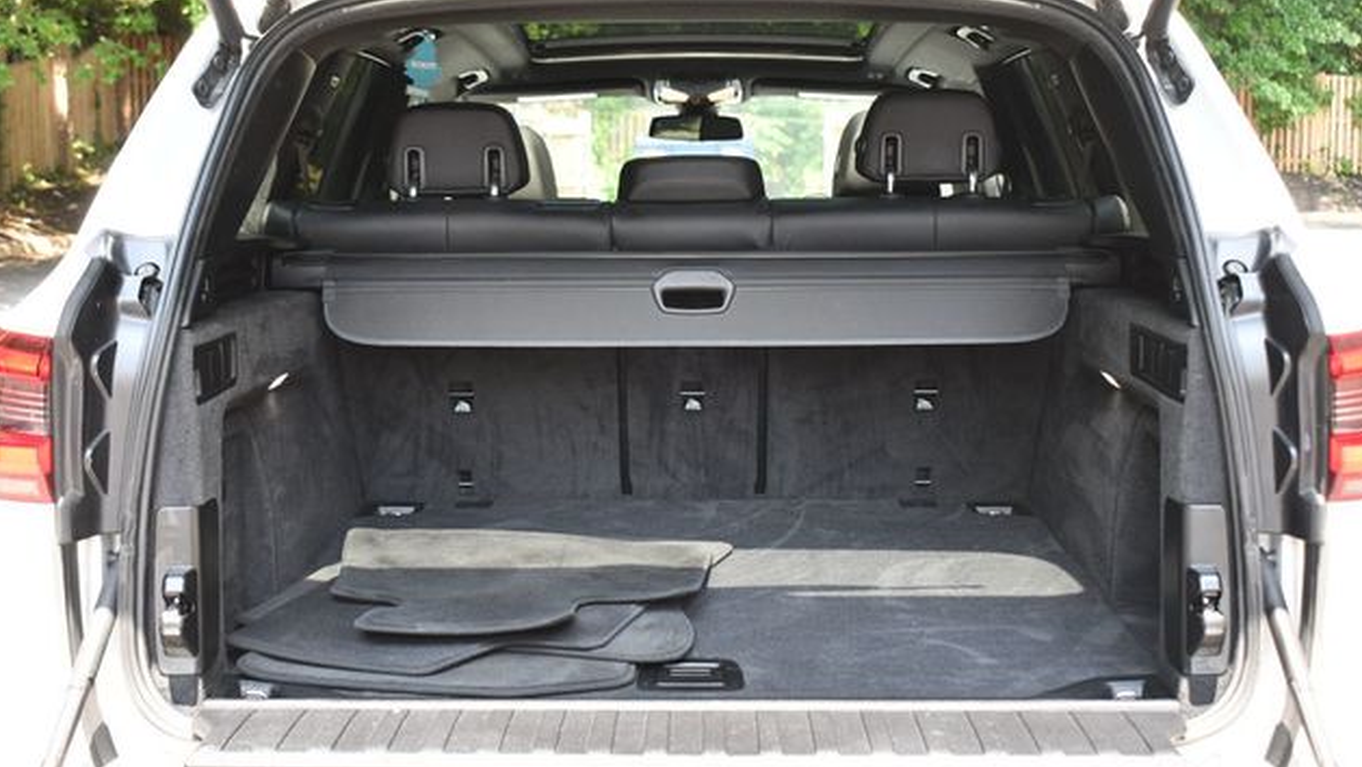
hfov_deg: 42.1
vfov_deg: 24.4
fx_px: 1770
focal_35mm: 49
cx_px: 684
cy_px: 366
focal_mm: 31
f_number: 4.2
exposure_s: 1/250
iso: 800
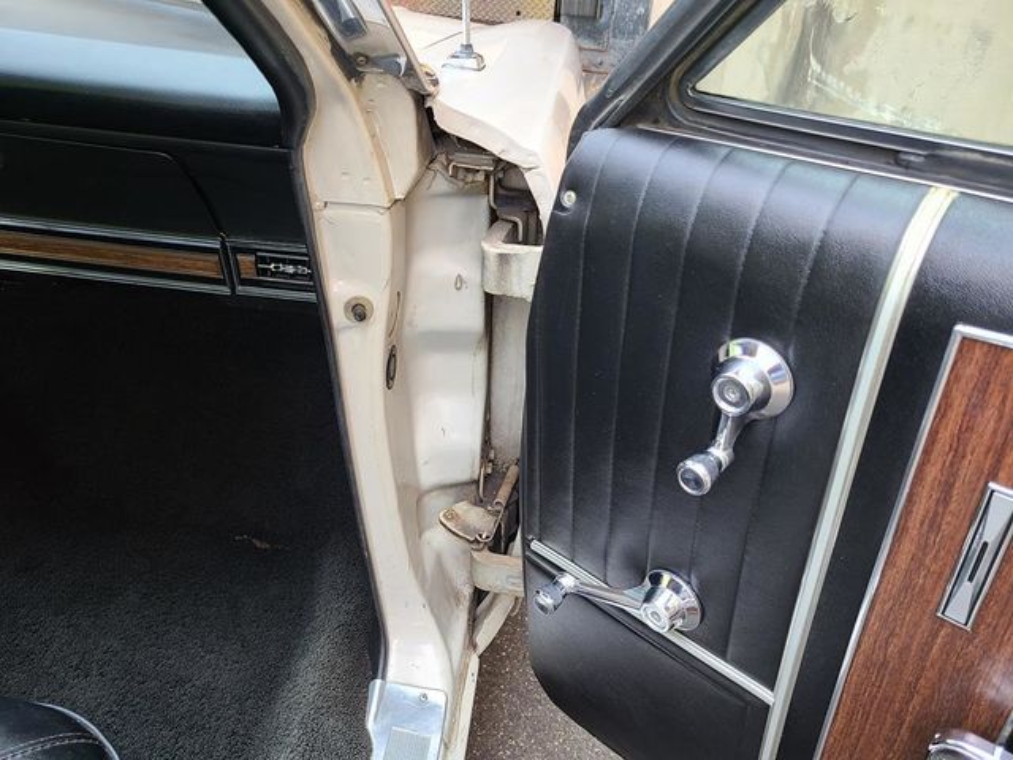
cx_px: 506
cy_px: 380
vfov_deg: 53.1
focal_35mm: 26
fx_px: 761
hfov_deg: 67.3
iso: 64
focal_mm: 5.4
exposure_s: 1/59
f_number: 1.8
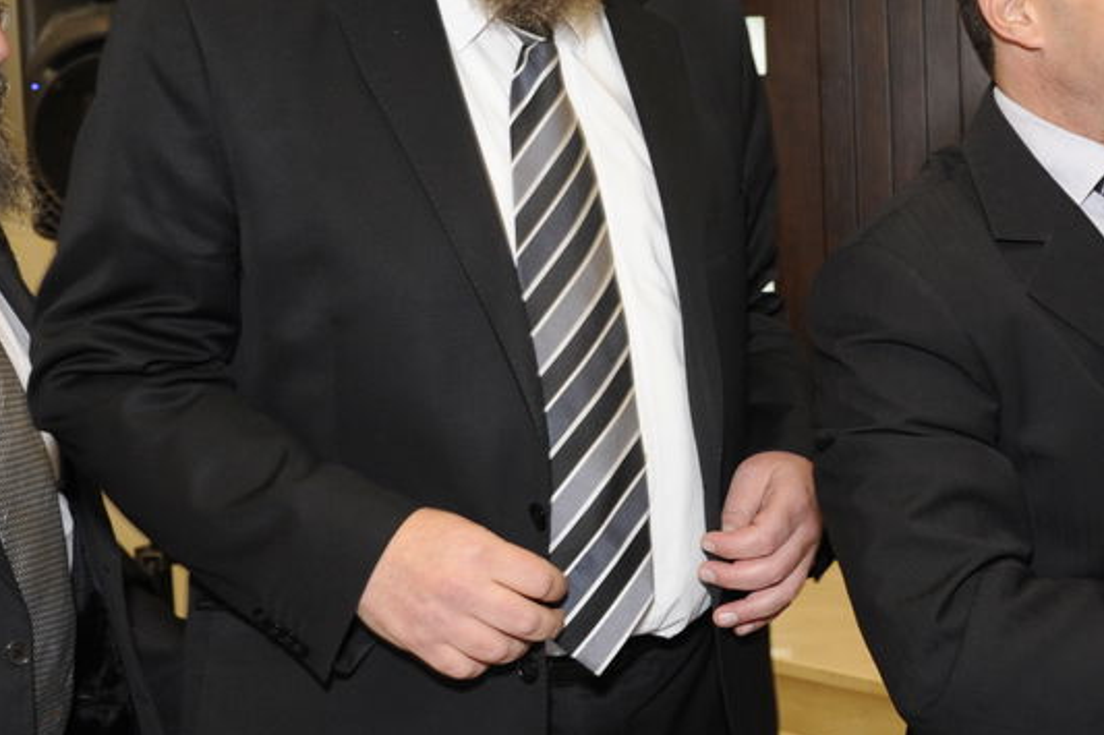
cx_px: 1046
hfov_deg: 30.2
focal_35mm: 63
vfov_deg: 21.5
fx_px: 1931
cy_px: 266
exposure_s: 1/80
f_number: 5.6
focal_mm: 24
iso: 640
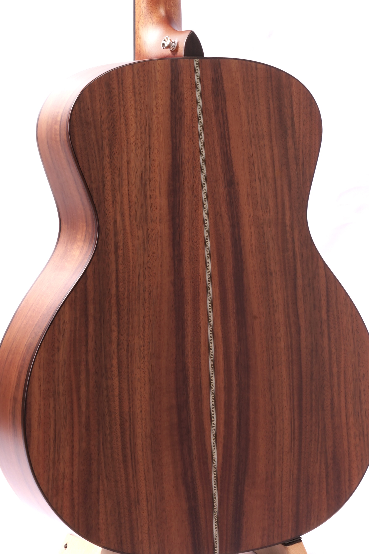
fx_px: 2183
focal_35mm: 142
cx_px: 192
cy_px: 50
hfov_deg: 9.7
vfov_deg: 14.3
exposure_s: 1/4
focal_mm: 68
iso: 100
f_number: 22
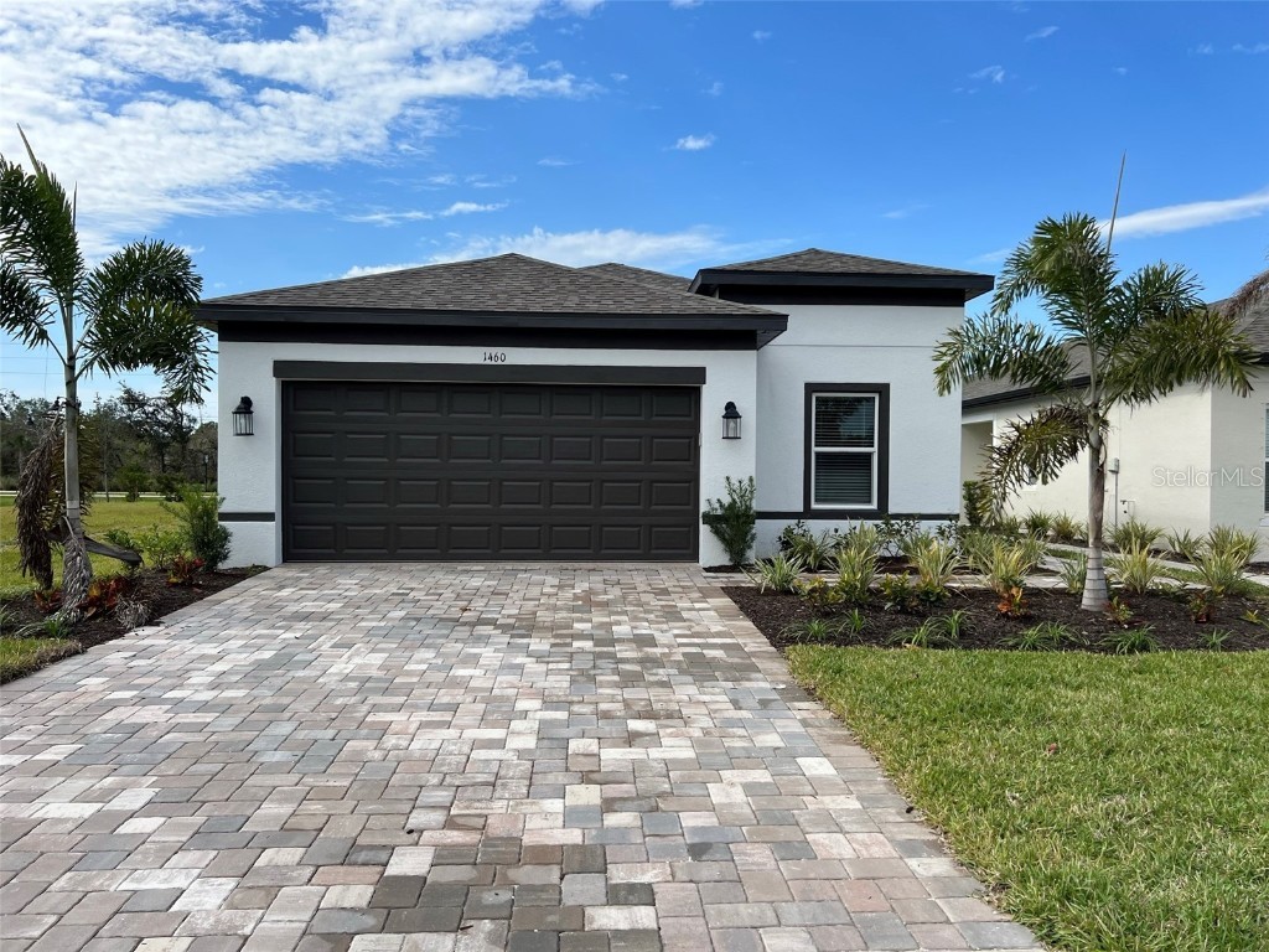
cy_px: 476
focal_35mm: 26
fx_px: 953
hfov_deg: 67.3
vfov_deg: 53.1
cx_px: 634
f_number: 1.5
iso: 50
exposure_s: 1/3968
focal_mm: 5.7
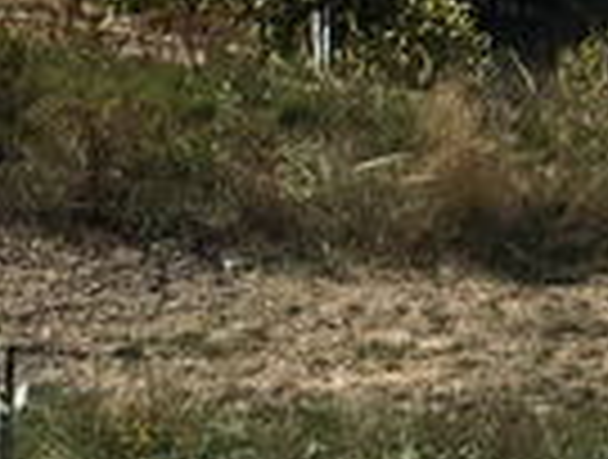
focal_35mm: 183
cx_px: 1342
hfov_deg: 9.8
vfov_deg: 7.5
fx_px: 3223
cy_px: -691
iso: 25
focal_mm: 4.15
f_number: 2.2
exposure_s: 1/2262
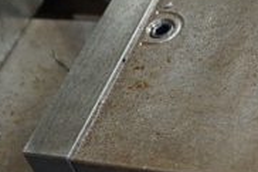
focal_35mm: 95
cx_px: 206
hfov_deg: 21.2
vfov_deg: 13.8
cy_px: 232
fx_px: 680
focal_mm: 16
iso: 1250
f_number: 4
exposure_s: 1/60
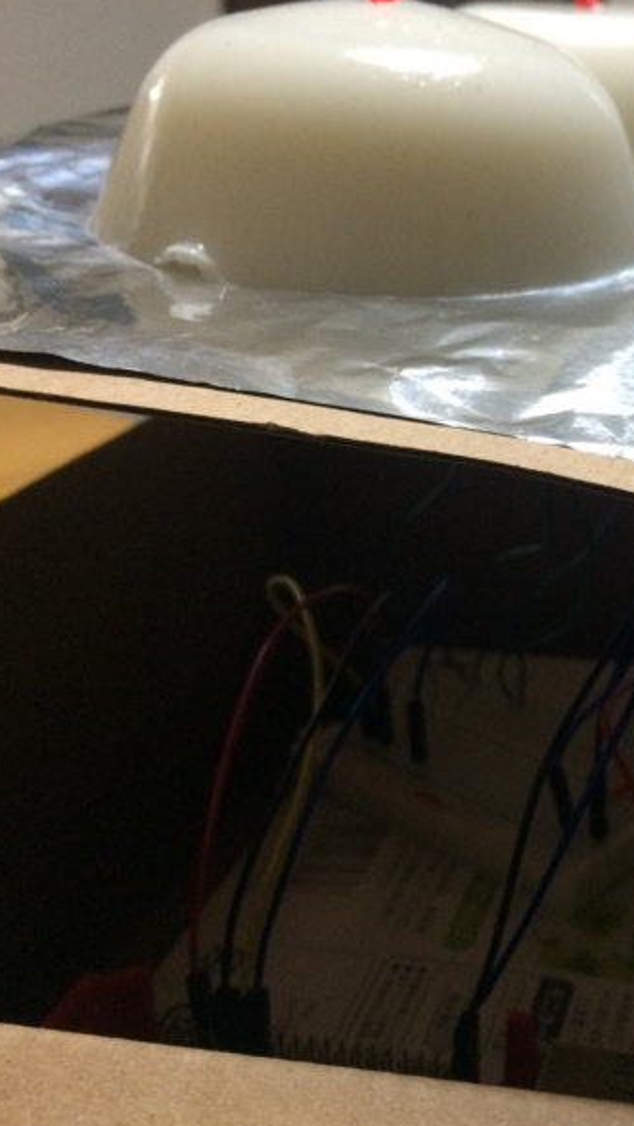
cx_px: 632
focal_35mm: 43
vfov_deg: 47.3
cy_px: 565
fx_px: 1284
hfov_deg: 26.3
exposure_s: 1/33
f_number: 2.2
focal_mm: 4.15
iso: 250
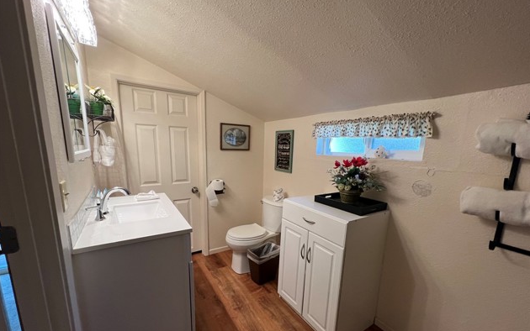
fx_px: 202
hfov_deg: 105.3
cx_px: 266
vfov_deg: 78.3
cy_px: 186
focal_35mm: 14
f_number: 1.8
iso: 200
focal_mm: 1.57
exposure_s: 1/120
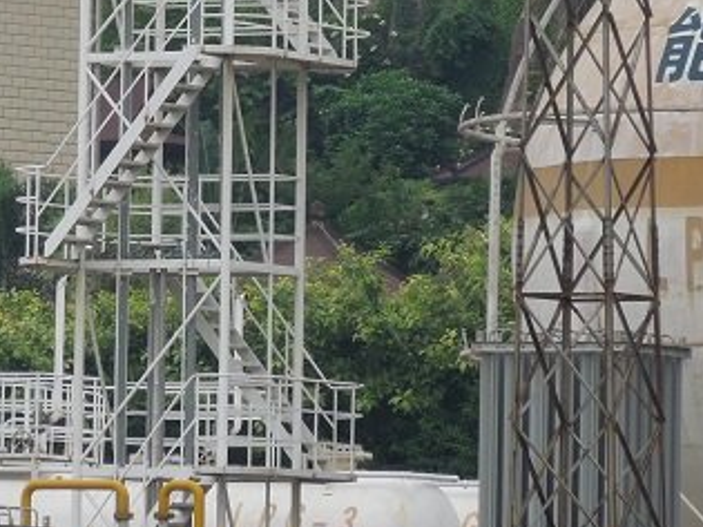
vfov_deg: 2.9
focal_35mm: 517
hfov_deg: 3.8
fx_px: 10496
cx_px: 199
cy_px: 98
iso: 100
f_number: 5.2
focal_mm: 48.8
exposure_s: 1/250
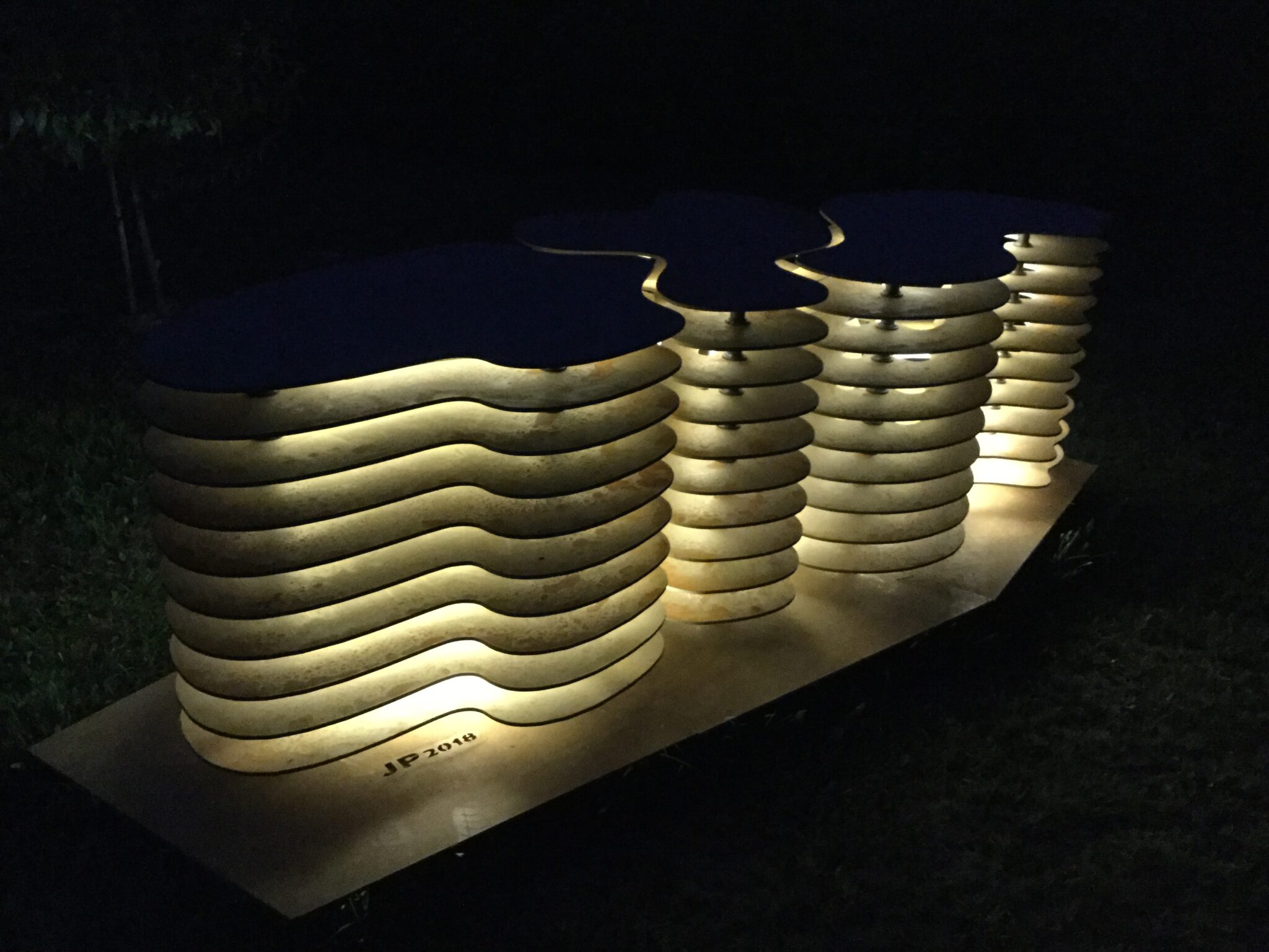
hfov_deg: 58.4
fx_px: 1136
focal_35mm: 31
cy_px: 476
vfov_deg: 45.4
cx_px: 634
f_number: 2.4
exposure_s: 1/17
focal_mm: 3.3
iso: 800
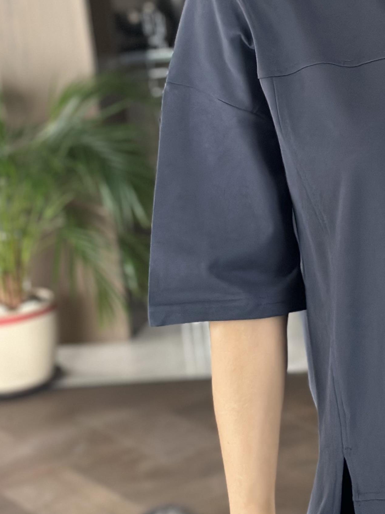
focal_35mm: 115
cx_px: 455
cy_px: 122
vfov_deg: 17.0
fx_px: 1706
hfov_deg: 12.6
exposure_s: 1/40
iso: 320
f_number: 1.78
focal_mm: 6.86
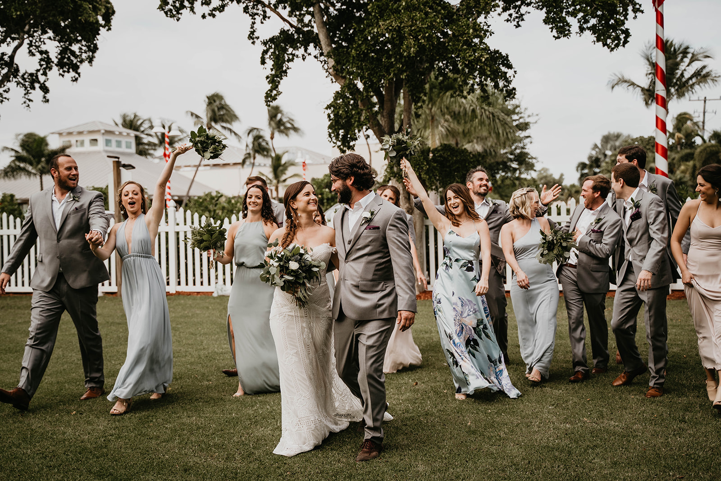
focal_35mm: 45
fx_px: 901
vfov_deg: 29.9
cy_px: 240
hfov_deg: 43.6
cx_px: 360
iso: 100
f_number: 2.8
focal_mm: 45
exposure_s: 1/400
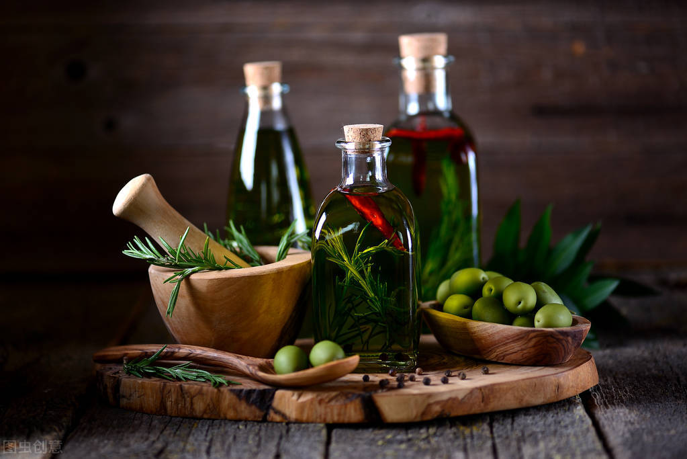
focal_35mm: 105
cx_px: 344
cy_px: 230
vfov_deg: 13.1
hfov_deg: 19.4
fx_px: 2004
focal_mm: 105
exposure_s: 1/25
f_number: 3
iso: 100
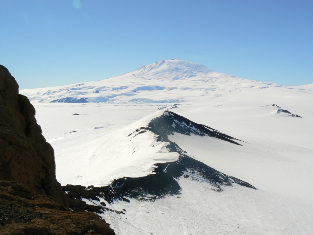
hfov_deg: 51.4
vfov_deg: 39.7
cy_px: 118
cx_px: 156
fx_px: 326
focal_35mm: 36
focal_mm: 6
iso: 80
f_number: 8
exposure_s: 1/800
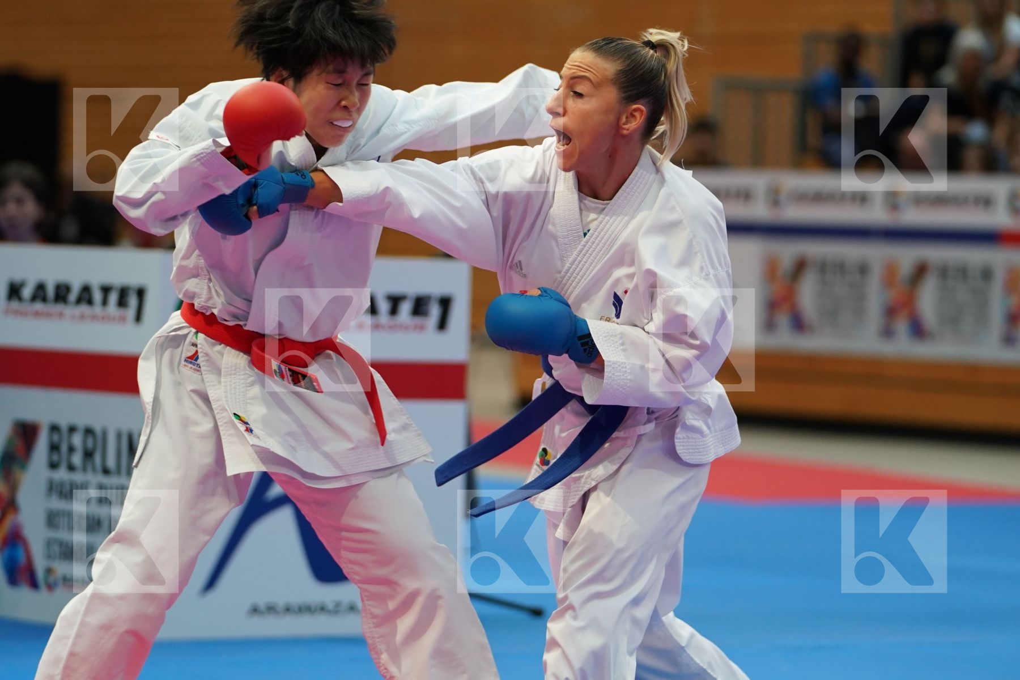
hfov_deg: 11.4
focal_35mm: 180
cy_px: 340
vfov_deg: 7.6
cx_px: 510
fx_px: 5100
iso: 1600
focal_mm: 120
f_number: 2.8
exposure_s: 1/1000
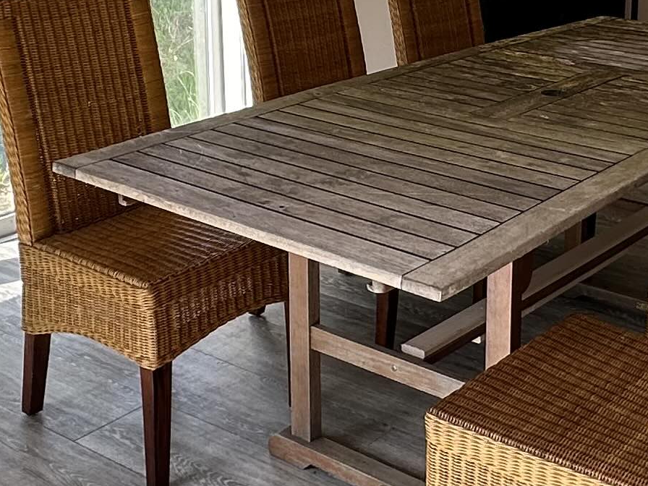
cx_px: 483
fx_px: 1179
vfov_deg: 22.8
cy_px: 60
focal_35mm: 63
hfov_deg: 30.2
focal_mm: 2.22
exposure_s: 1/107
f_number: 2.2
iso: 40
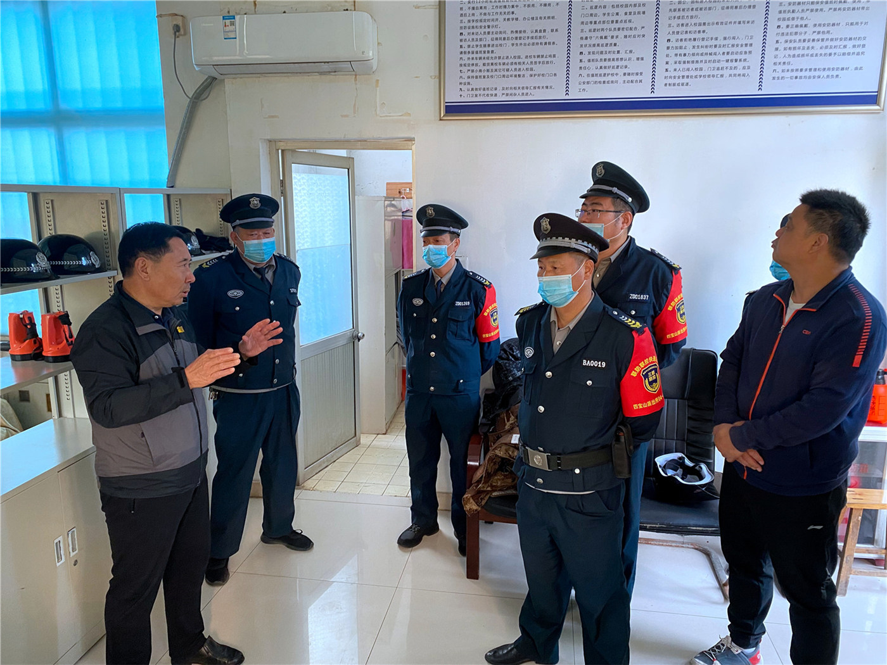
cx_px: 444
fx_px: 666
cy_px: 332
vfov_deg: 53.1
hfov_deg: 67.3
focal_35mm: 26
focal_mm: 4.25
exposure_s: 1/71
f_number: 1.8
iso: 125
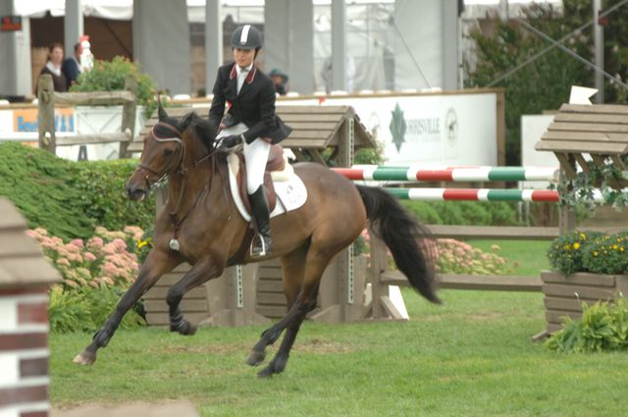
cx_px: 314
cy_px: 208
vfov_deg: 3.4
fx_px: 7056
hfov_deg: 5.1
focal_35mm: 405
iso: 400
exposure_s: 1/320
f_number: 7.1
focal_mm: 270
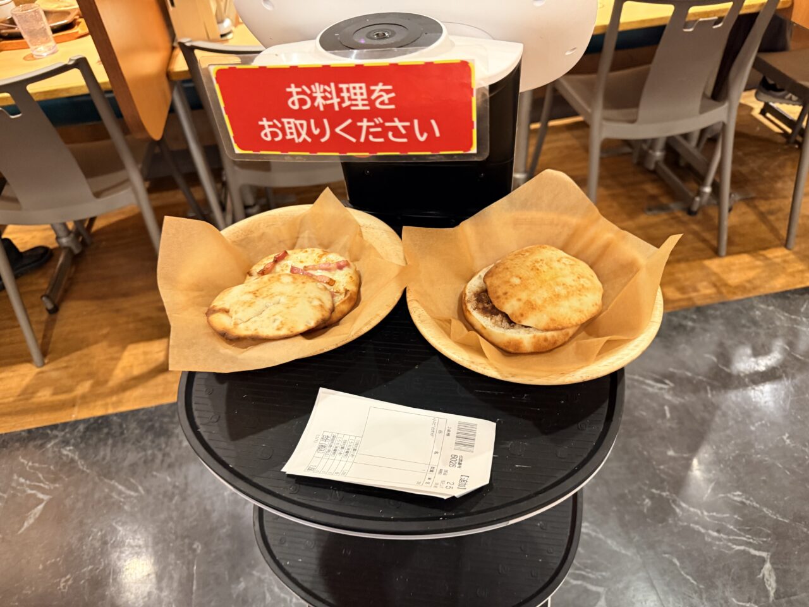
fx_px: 561
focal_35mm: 24
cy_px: 304
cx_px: 404
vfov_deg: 56.8
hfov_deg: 71.6
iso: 400
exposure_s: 1/50
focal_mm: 6.76
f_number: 1.78
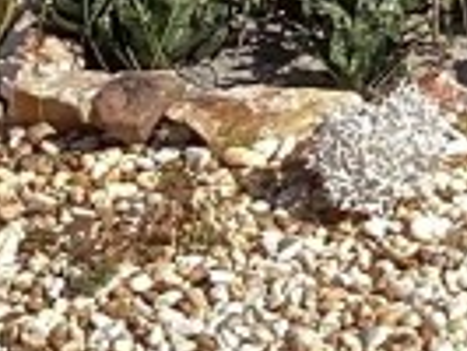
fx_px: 3214
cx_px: 948
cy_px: -586
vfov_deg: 5.9
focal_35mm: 238
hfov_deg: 7.9
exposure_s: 1/1101
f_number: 2.4
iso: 25
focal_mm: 3.3
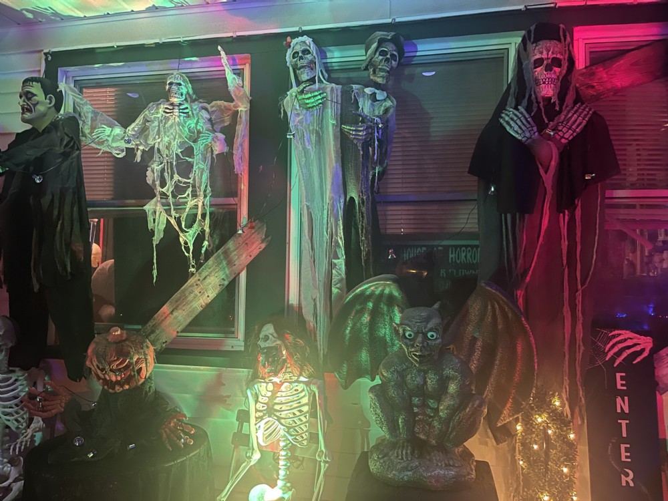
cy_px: 250
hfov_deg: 69.4
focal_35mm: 25
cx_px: 334
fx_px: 482
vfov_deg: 54.9
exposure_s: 1/17
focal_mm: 5.1
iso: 1000
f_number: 1.6
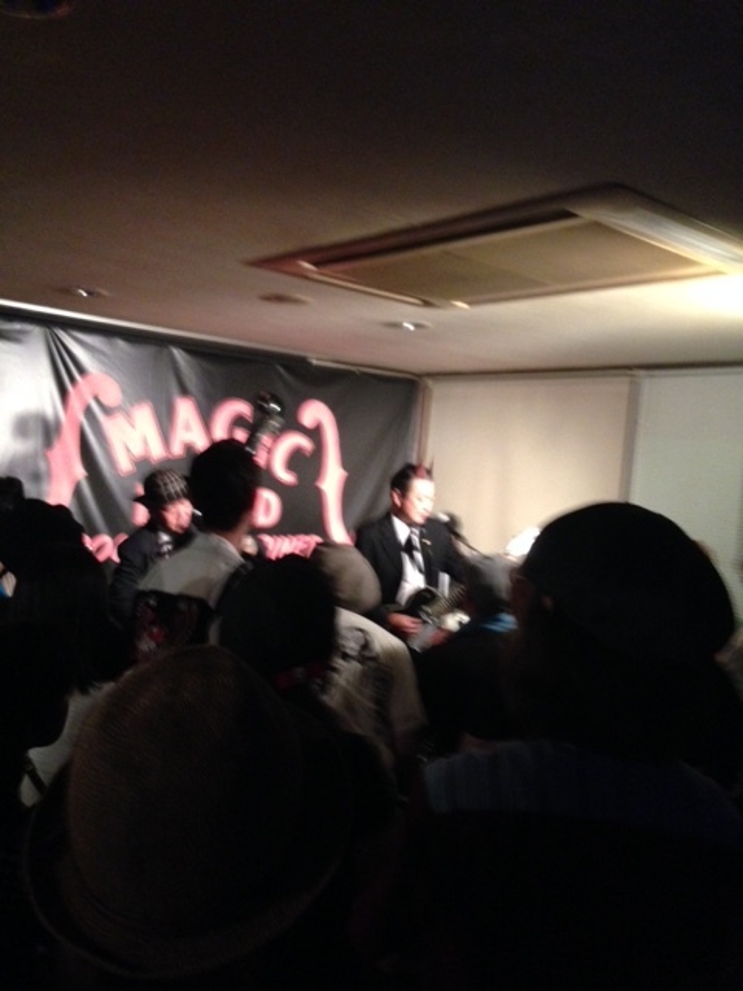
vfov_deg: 55.4
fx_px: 944
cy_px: 496
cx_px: 372
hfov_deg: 42.9
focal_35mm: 33
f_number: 2.4
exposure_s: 1/15
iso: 500
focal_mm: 4.12
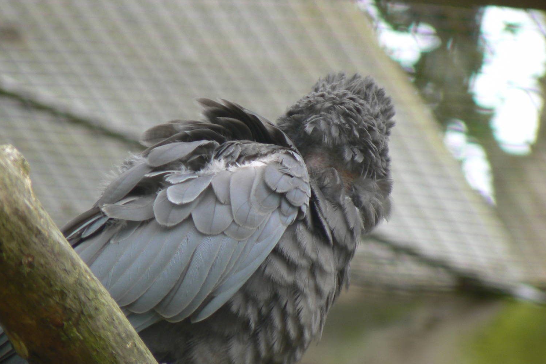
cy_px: 152
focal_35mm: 483
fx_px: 7325
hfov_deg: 4.3
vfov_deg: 2.8
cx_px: 275
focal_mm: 72
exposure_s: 1/80
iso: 80
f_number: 4
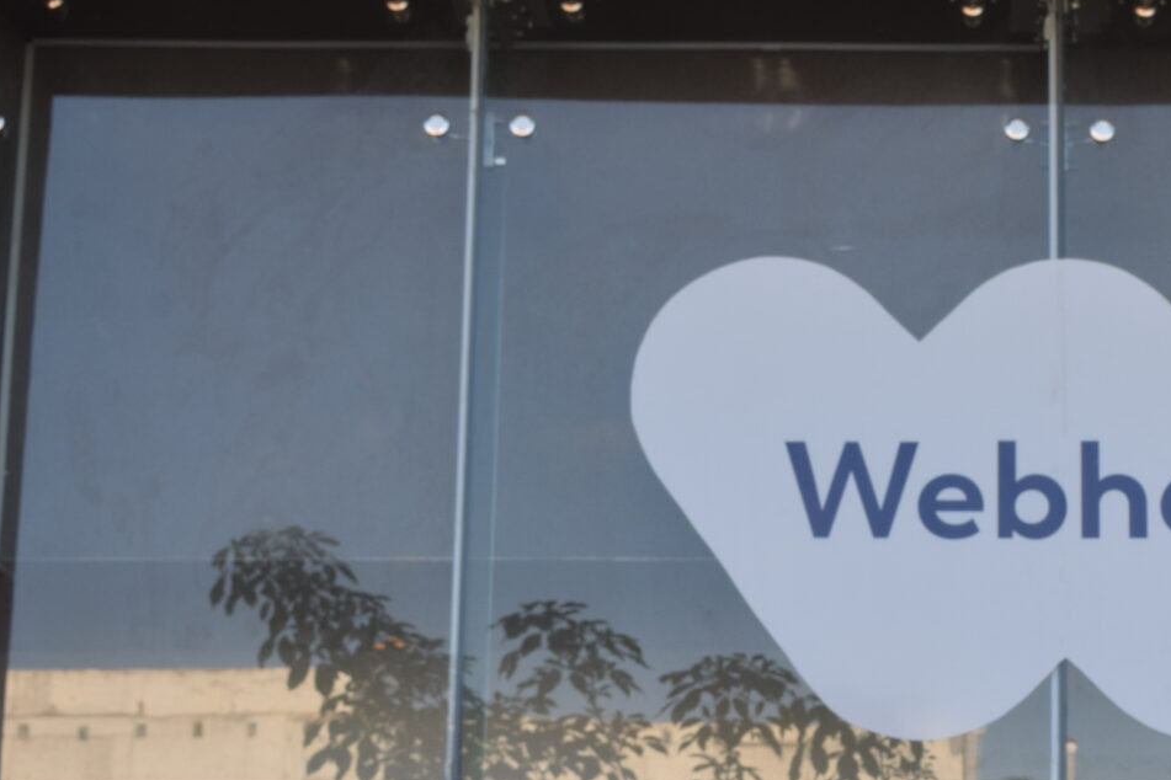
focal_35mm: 103
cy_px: 610
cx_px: 1079
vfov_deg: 13.2
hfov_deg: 19.4
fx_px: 3350
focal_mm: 34
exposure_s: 1/60
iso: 200
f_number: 13
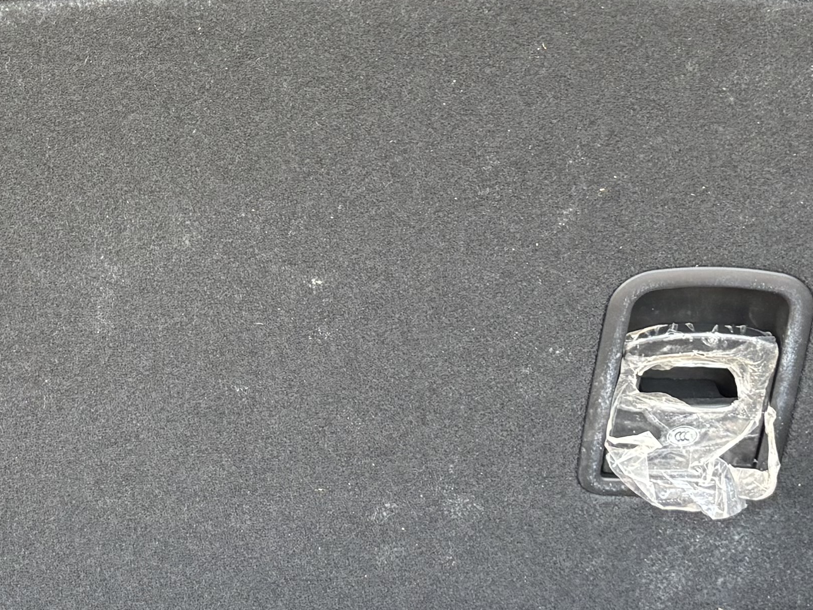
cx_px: -21
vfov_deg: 15.7
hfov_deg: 20.5
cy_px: -43
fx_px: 2161
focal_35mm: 92
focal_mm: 5.96
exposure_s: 1/121
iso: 80
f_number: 1.6
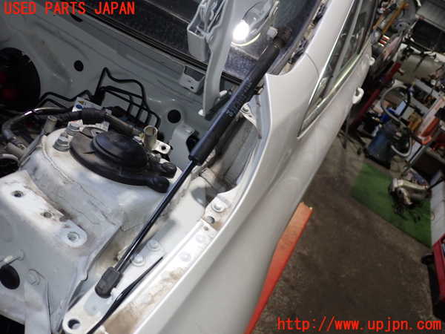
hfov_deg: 60.0
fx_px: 386
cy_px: 167
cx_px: 222
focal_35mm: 30
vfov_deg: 46.8
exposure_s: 1/30
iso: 200
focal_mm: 5.4
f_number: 2.3
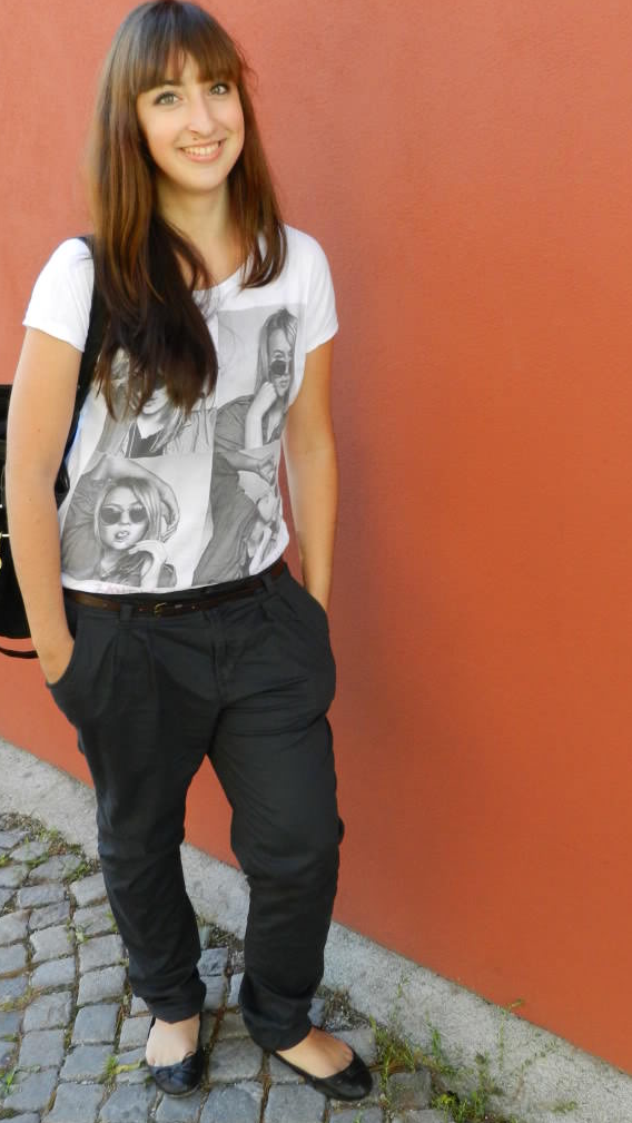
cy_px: 558
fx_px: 1251
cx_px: 343
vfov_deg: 48.3
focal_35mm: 42
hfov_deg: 28.4
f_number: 4
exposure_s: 1/250
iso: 500
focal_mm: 6.7
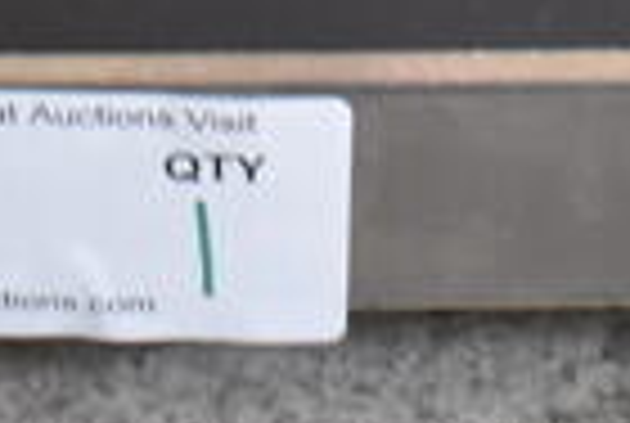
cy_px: -320
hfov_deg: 14.9
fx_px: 2406
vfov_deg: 9.6
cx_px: 428
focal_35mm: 137
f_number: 3.8
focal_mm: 21
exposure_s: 1/30
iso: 3200
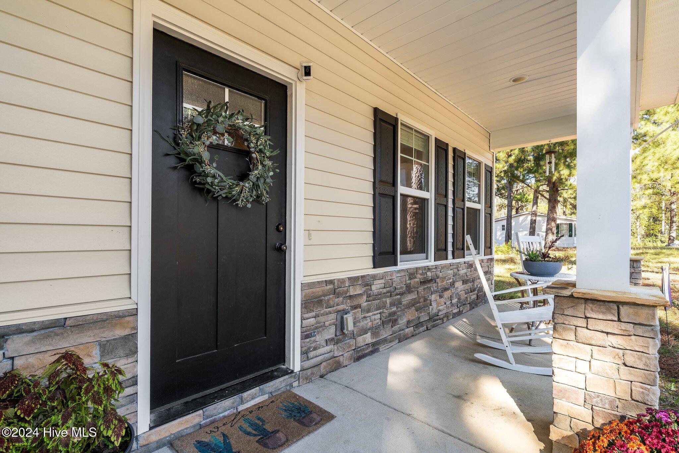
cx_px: 340
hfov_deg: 96.7
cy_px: 226
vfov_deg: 73.7
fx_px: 302
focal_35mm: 16
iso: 100
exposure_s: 1/25
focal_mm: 16
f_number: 8
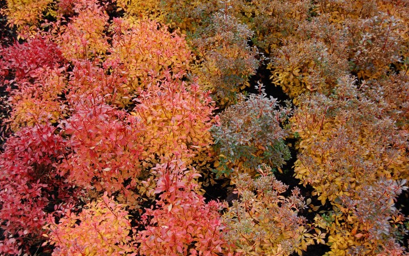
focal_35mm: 48
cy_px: 127
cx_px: 204
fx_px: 530
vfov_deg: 27.1
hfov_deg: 42.2
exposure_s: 1/125
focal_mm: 31
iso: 220
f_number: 5.6
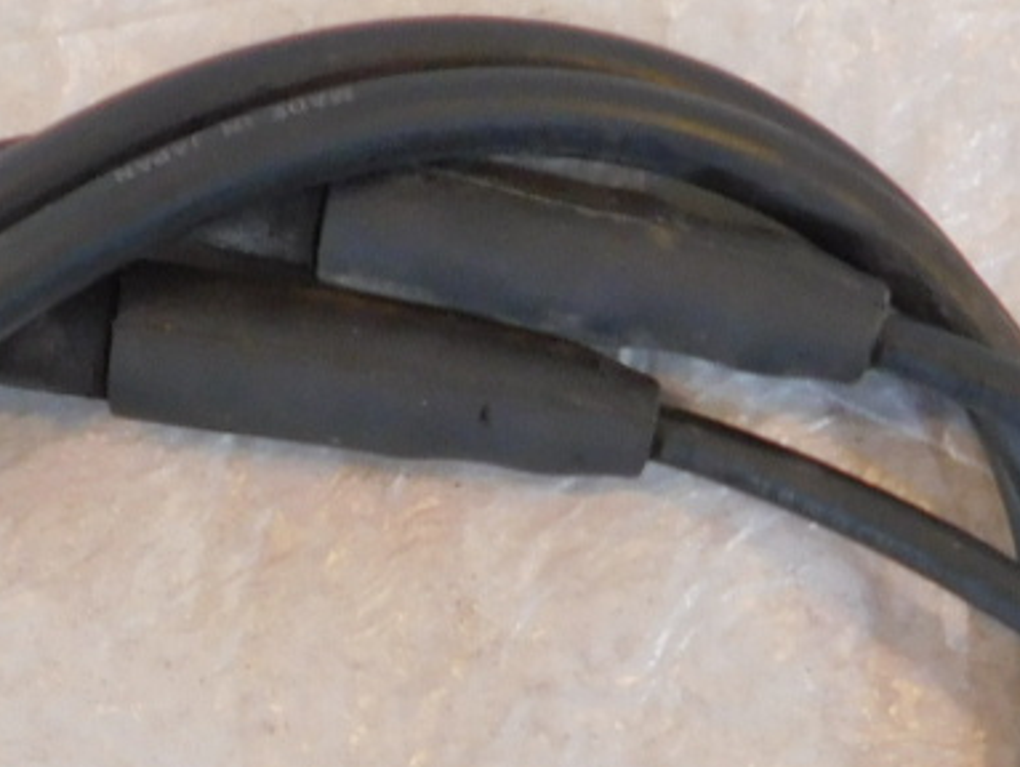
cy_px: 1041
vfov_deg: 14.7
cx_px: 402
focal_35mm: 96
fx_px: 2831
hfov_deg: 20.4
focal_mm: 4
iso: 180
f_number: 3
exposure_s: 1/30
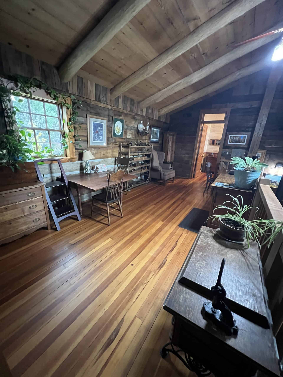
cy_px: 188
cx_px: 142
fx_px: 142
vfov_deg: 106.2
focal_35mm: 13
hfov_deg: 89.9
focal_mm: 1.57
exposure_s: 1/40
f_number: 1.8
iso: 1000
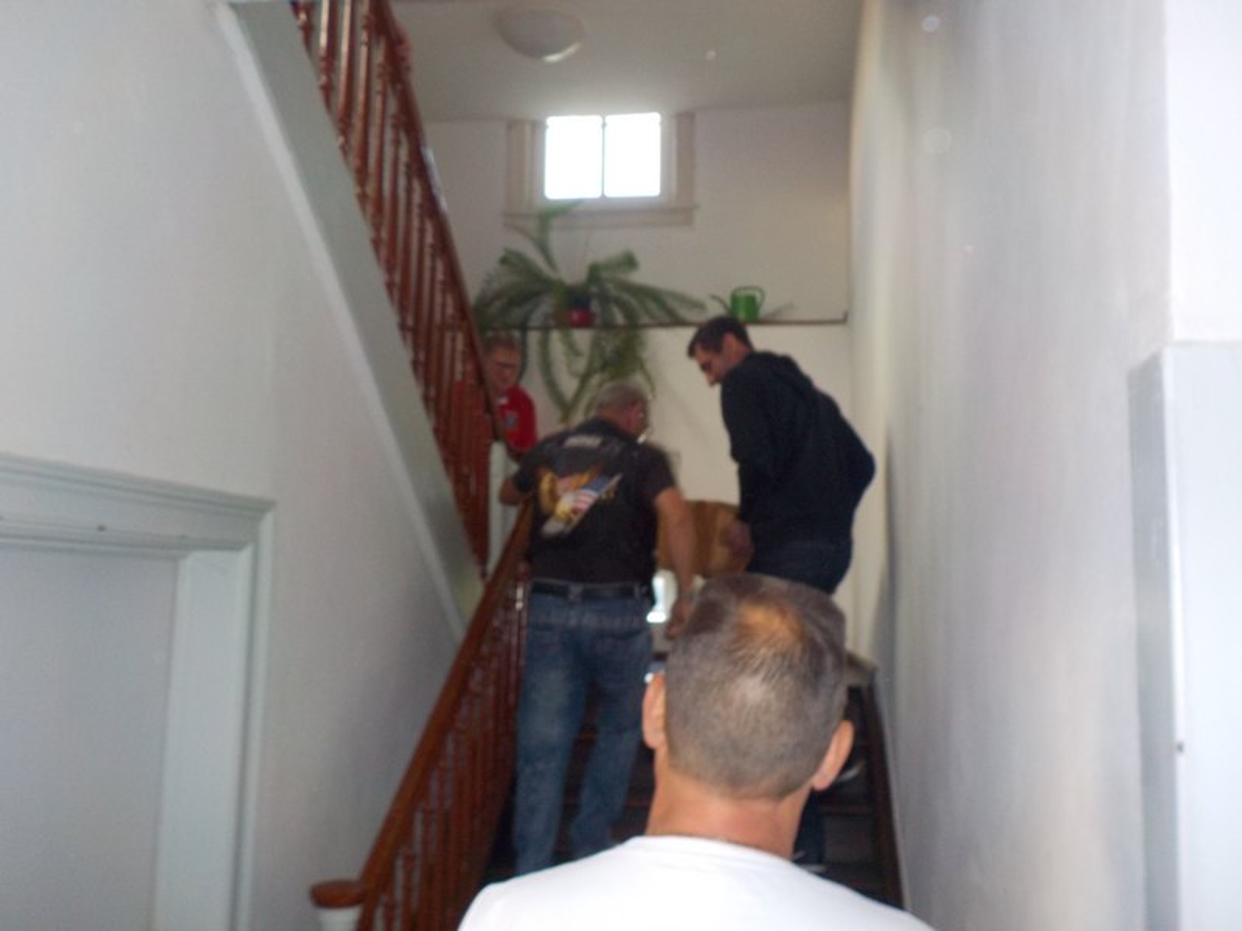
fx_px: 1076
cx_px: 621
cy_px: 466
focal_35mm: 30
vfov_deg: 46.8
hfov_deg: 60.0
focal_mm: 4.1
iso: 200
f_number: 3.3
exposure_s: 1/30
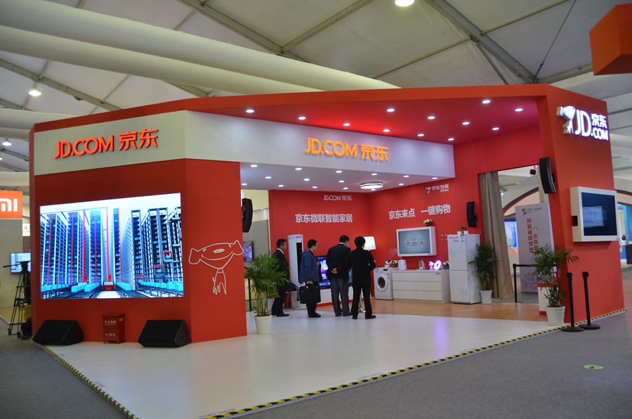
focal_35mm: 27
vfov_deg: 47.7
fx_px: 473
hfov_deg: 67.5
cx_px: 316
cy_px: 210
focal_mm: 18
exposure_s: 1/30
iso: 125
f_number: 3.5
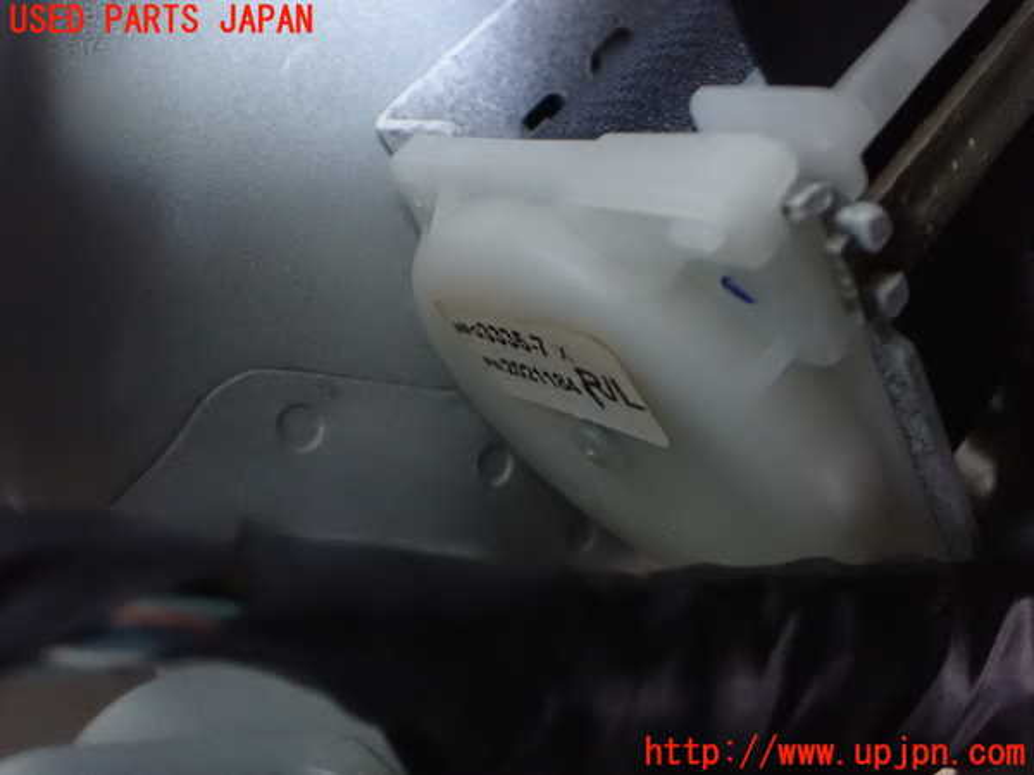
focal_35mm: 30
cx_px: 517
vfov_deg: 46.8
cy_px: 388
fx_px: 896
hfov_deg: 60.0
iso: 1600
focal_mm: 5.4
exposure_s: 1/25
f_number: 2.3
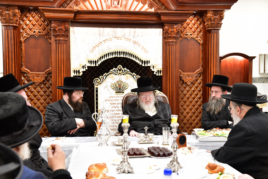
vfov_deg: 26.0
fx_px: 387
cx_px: 134
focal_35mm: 52
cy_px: 90
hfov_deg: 38.2
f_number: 5.6
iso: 1250
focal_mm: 52
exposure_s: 1/100
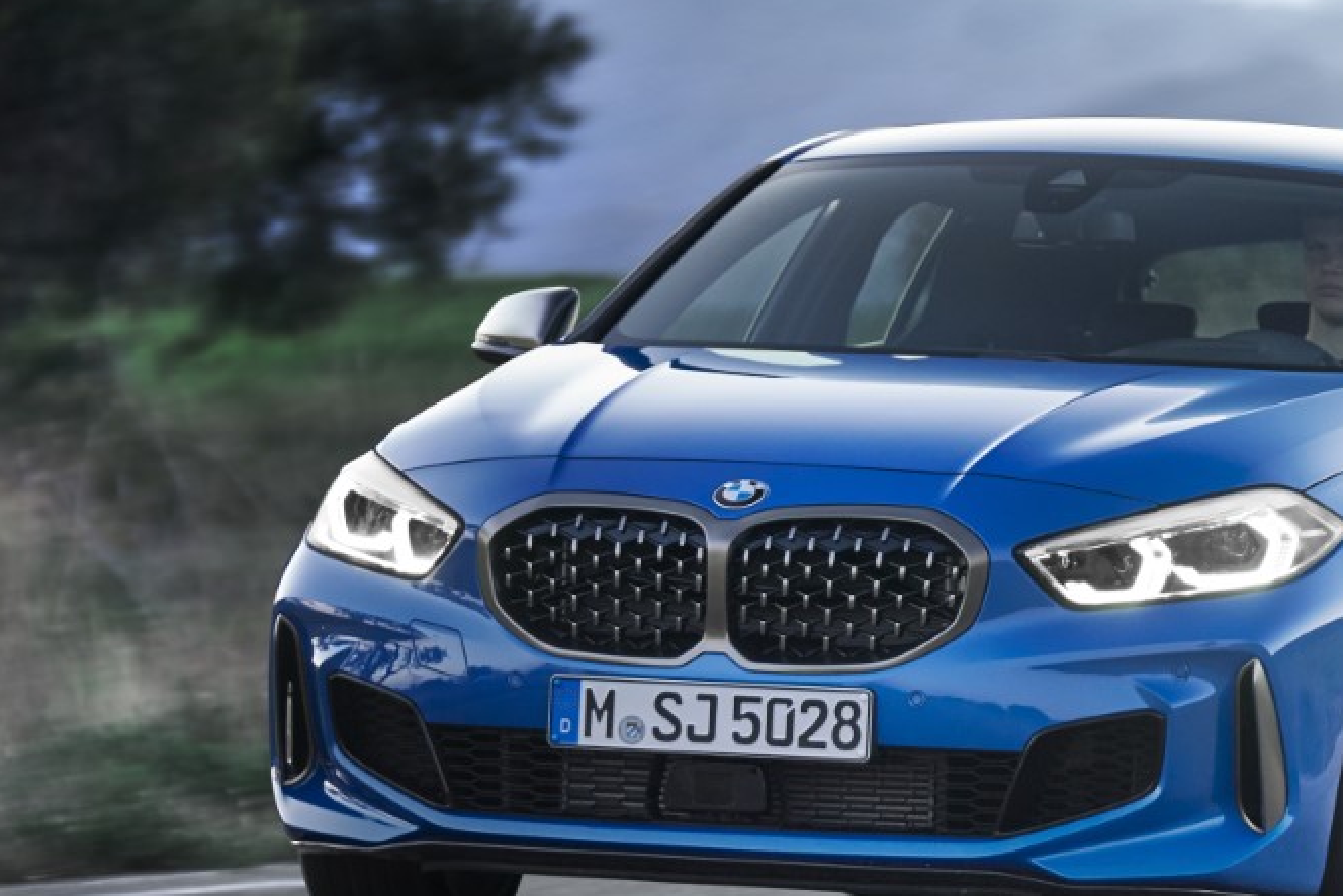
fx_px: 11007
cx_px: 1261
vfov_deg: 4.7
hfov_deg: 7.0
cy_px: 261
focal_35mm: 295
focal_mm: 121
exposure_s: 1/25
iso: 400
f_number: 3.2
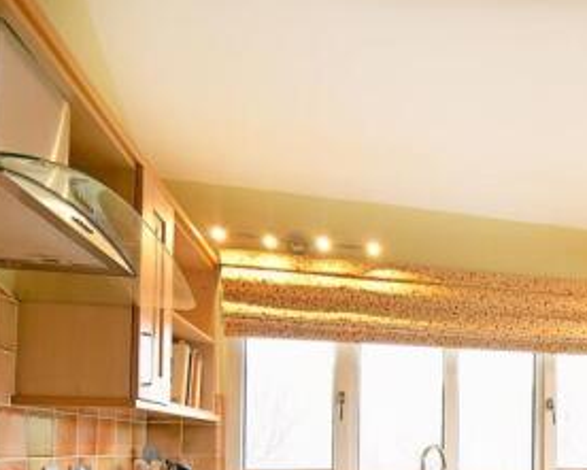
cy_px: 448
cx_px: 481
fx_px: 504
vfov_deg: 44.2
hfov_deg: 55.6
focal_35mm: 29
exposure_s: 1/25
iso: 500
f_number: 5
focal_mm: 13
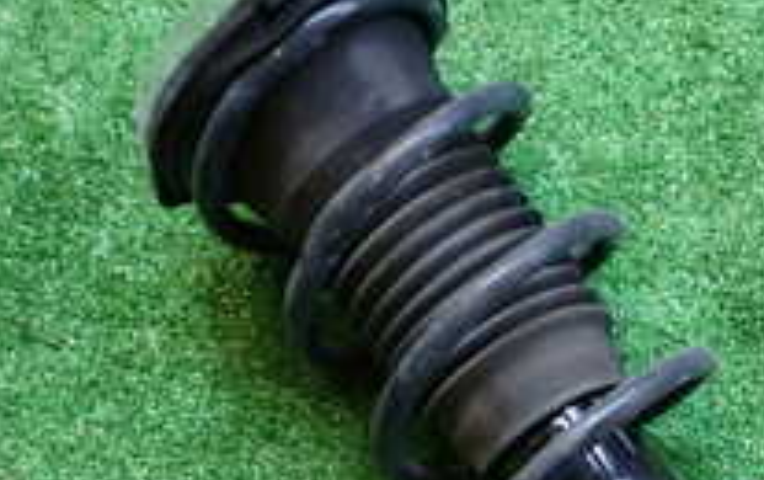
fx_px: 1918
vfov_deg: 13.7
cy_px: 617
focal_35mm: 92
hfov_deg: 21.9
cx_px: 709
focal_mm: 5.4
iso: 200
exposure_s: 1/80
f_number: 2.3
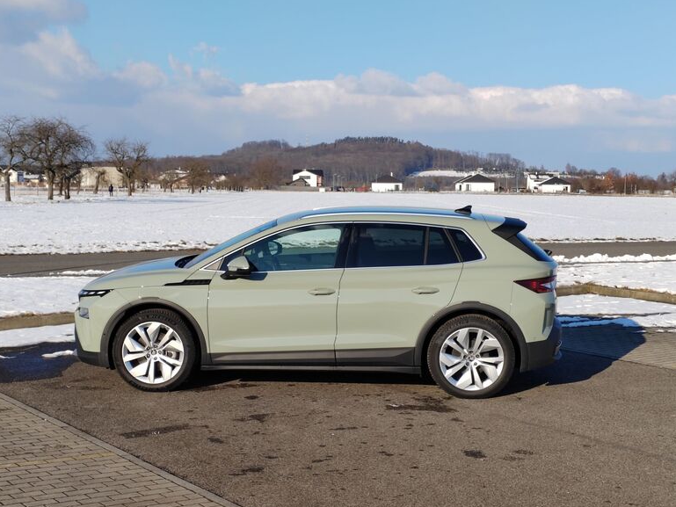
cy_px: 264
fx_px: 1172
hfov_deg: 32.2
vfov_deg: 24.4
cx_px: 316
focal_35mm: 60
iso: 100
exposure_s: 1/1300
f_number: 1.9
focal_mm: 5.52
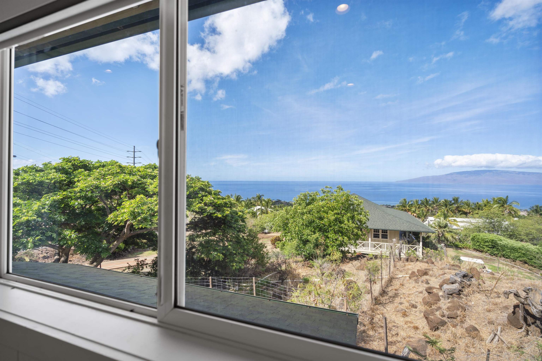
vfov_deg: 73.7
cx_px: 271
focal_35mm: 16
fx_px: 241
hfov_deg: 96.7
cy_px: 180
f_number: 4
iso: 100
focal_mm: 16
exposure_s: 1/160
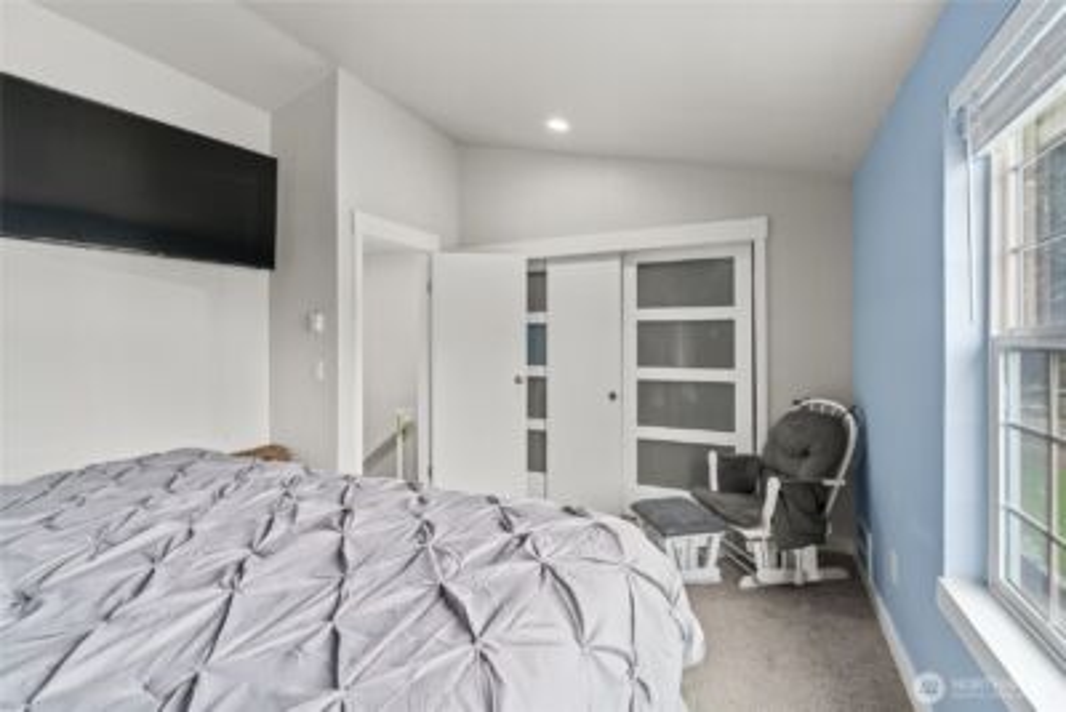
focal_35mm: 16
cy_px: 356
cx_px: 533
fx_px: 474
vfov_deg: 73.8
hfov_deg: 96.7
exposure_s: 1/5
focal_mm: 16
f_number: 9
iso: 320
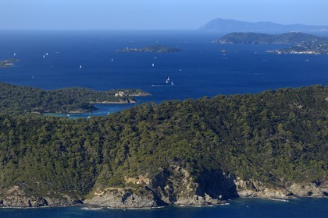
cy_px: 109
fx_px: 1093
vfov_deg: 11.4
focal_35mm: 120
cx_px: 164
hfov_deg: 17.1
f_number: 11
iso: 800
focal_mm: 120
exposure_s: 1/1600
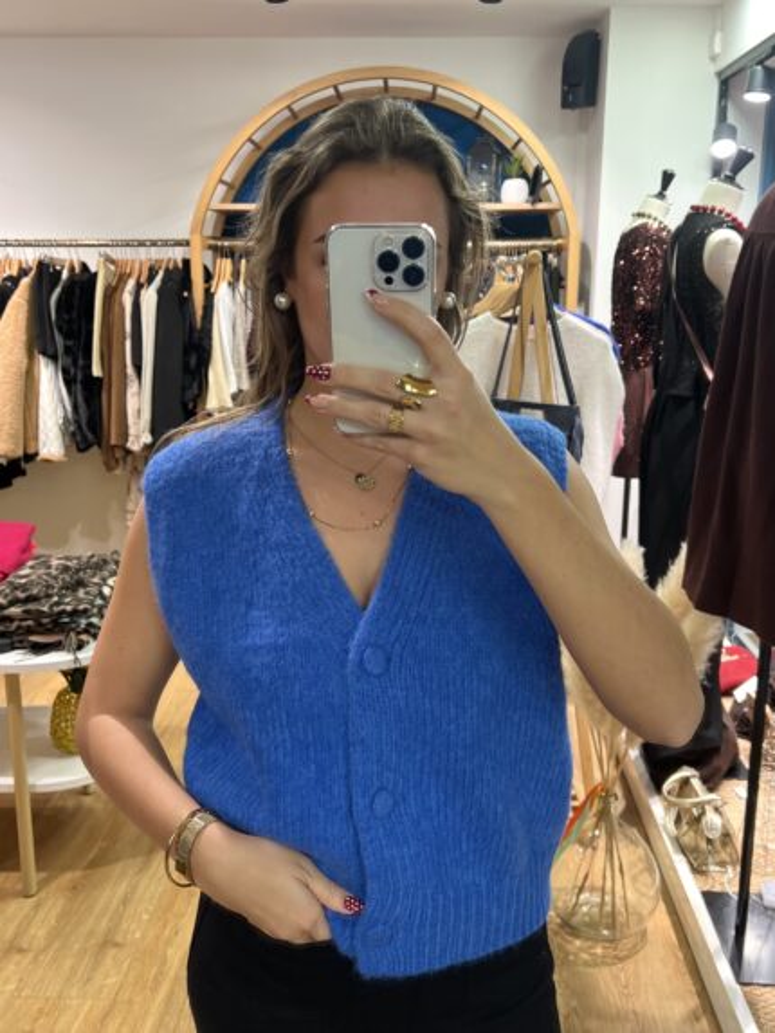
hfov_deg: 53.1
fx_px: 776
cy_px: 516
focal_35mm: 26
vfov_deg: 67.3
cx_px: 388
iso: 100
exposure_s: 1/100
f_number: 1.5
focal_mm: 5.7
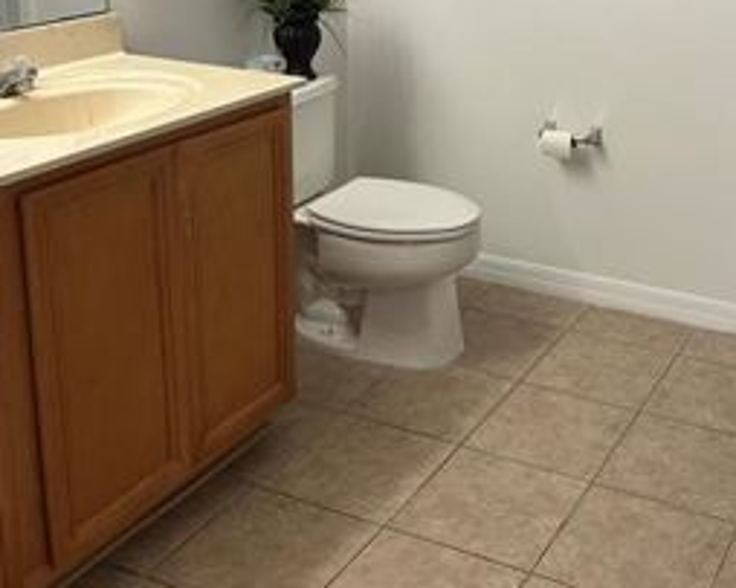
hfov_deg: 37.3
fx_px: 1067
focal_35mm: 49
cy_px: 61
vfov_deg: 29.6
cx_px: 532
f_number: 1.78
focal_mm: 6.86
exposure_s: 1/120
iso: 160
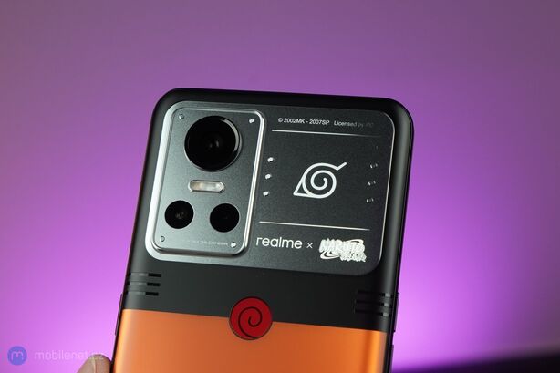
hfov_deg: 45.4
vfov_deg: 31.2
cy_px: 186
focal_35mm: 43
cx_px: 280
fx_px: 669
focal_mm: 43
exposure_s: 1/160
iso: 1250
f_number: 8
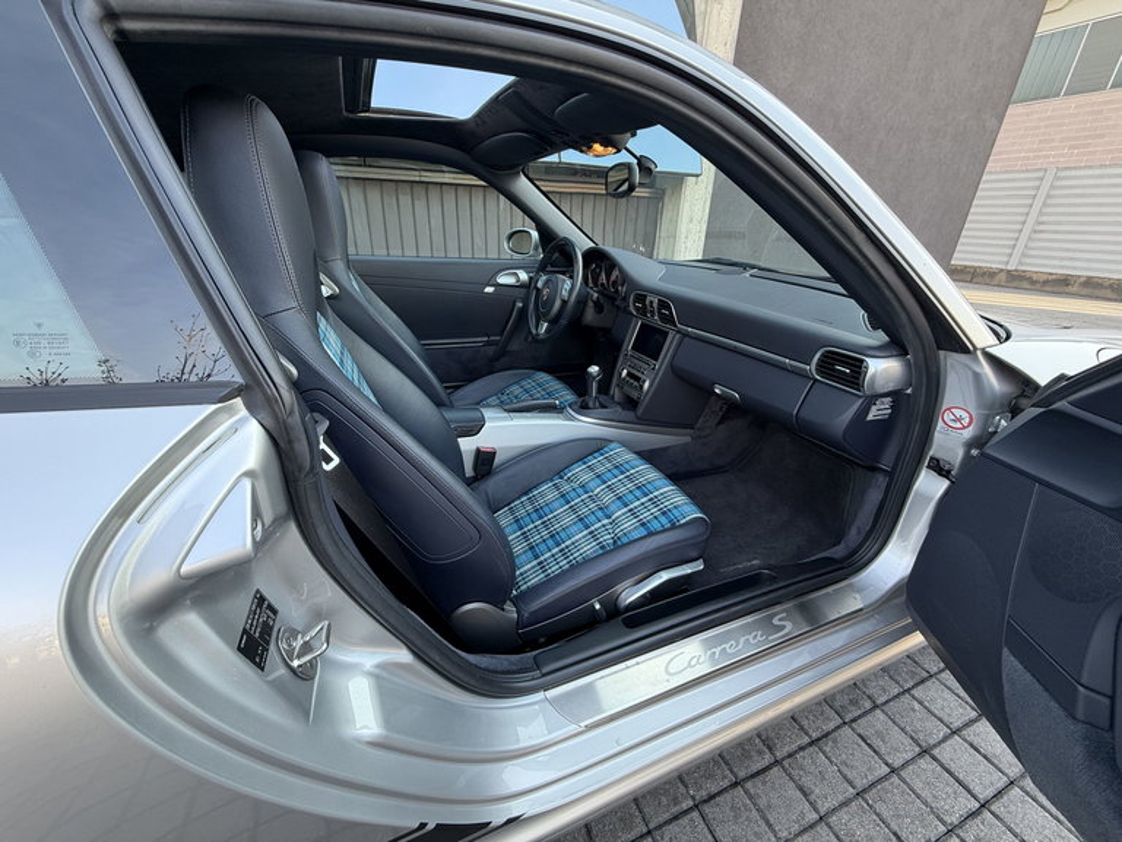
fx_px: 454
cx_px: 561
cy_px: 421
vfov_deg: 85.7
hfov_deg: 102.1
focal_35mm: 14
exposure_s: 1/121
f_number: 2.2
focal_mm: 2.22
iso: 80
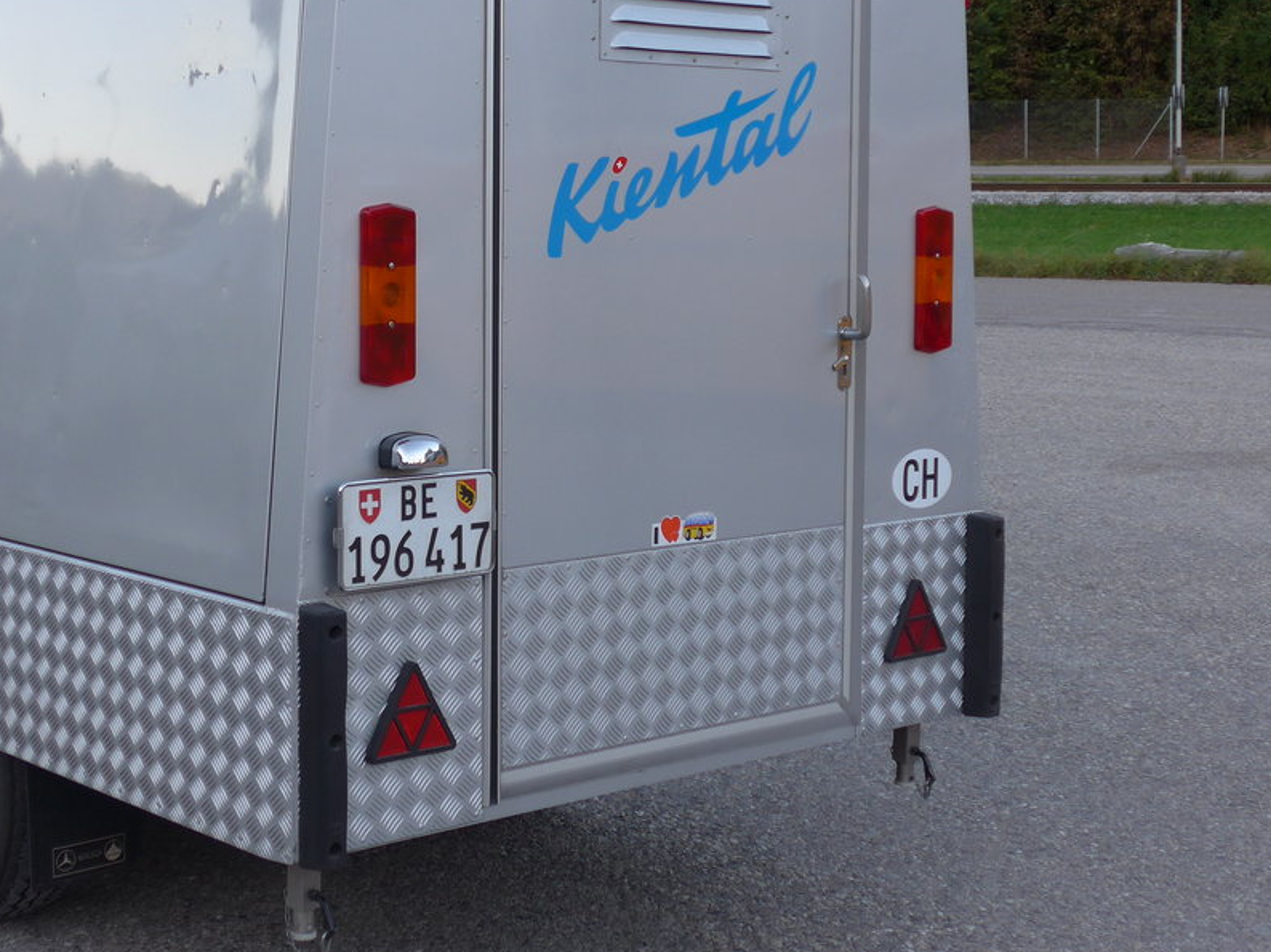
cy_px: 326
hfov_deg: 31.0
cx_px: 463
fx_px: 2276
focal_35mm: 62
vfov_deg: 23.5
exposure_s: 1/125
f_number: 2.6
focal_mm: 8.4
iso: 80
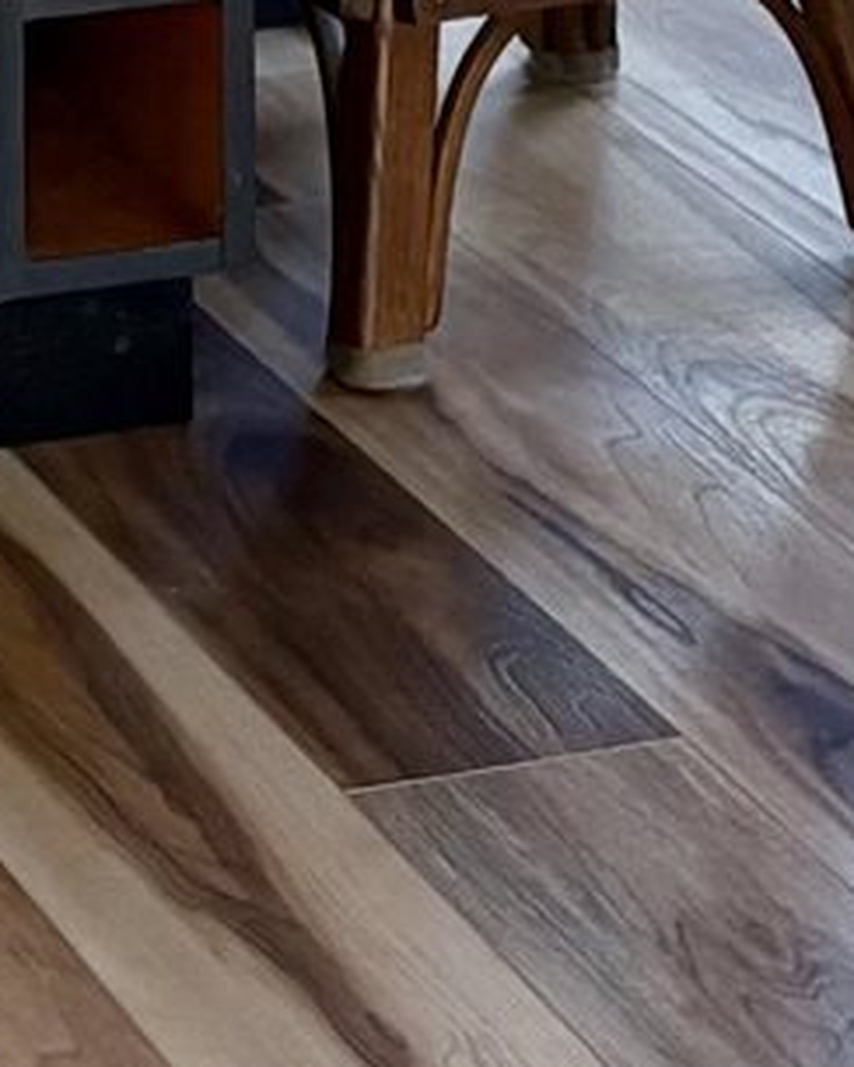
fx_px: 6066
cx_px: -556
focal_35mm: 192
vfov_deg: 8.6
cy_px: -1959
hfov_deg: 7.8
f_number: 1.6
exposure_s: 1/75
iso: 125
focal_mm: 5.96
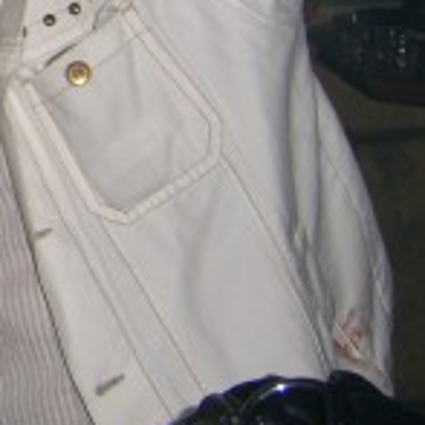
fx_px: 1903
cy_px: -179
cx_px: -324
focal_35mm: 137
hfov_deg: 11.8
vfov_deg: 12.2
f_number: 2.8
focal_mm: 7.9
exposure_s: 1/60
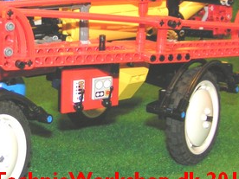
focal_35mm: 88
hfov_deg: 21.7
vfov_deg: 16.7
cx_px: 23
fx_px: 608
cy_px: 39
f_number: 2.8
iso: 200
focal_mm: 5.8
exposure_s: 1/40
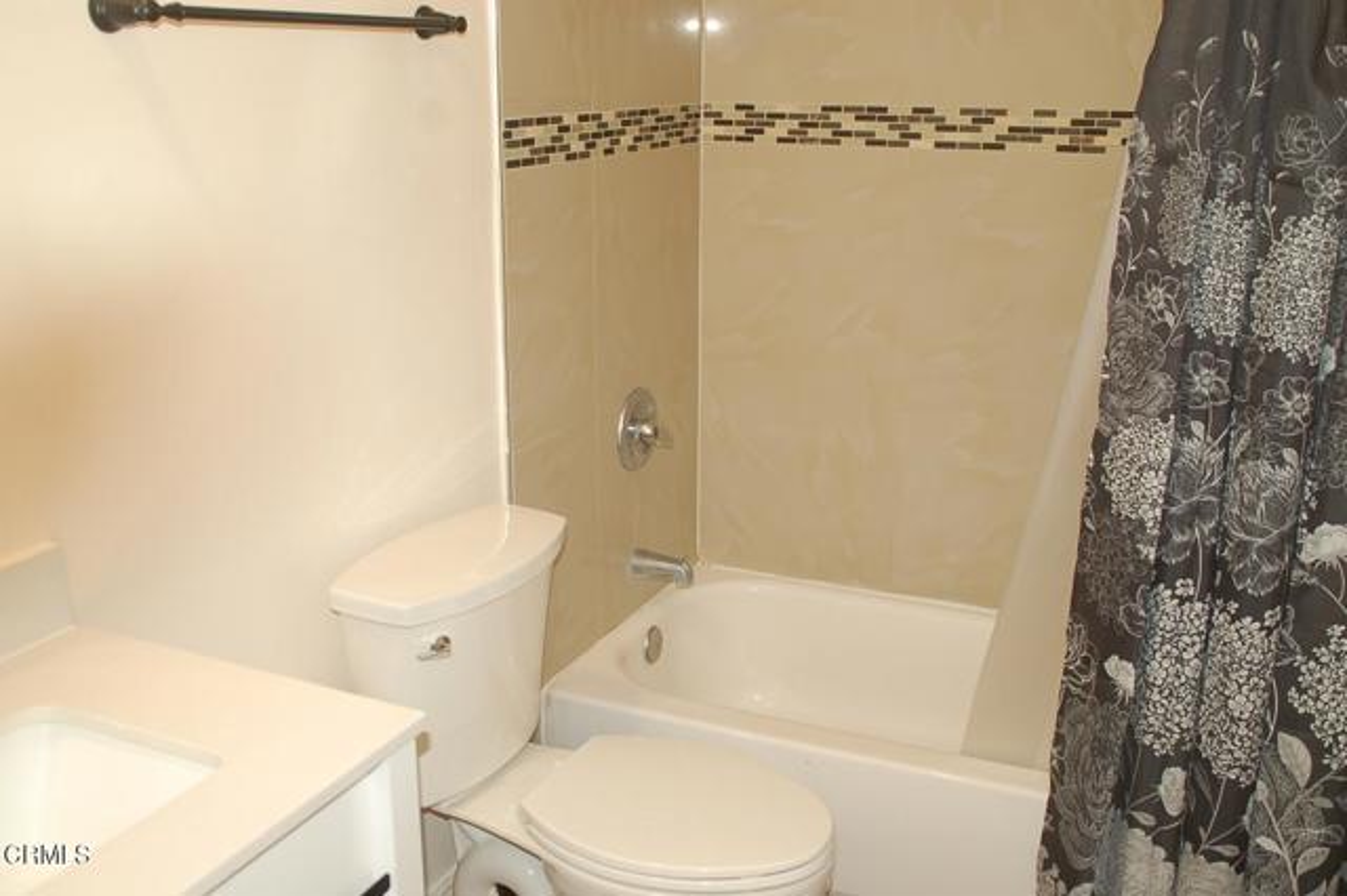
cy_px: 448
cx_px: 674
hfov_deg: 51.3
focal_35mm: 38
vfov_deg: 35.5
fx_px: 1402
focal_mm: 25
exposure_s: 1/60
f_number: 4
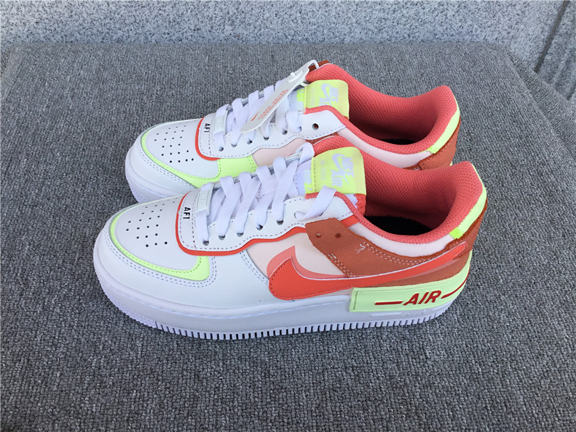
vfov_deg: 45.4
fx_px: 516
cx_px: 288
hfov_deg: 58.4
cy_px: 216
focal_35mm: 31
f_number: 2.4
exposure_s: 1/382
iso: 25
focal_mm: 3.3
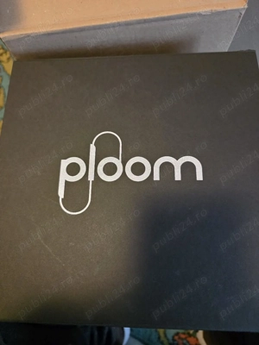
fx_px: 229
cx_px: 130
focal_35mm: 23
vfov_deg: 73.9
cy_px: 172
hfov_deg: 58.9
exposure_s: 1/101
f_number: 1.7
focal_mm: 6.3
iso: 1250
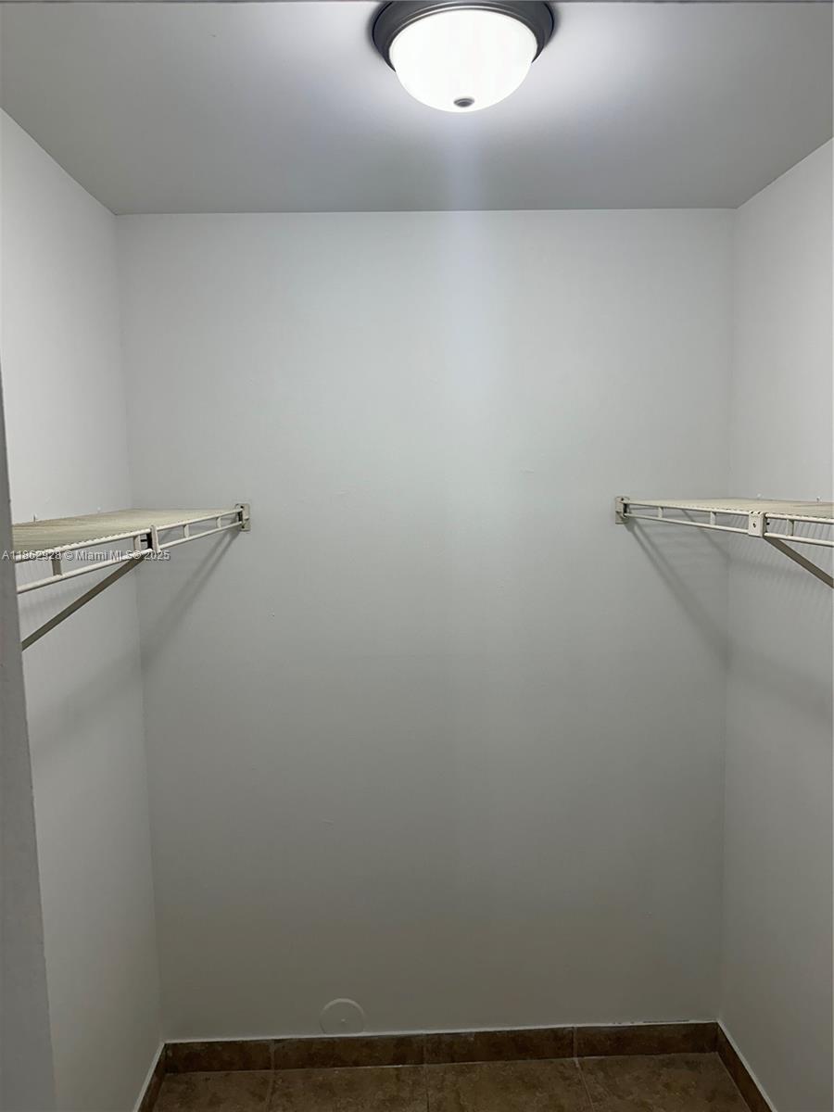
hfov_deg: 56.8
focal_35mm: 24
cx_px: 417
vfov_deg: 71.6
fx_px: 771
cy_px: 556
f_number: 1.78
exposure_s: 1/120
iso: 100
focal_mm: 6.86
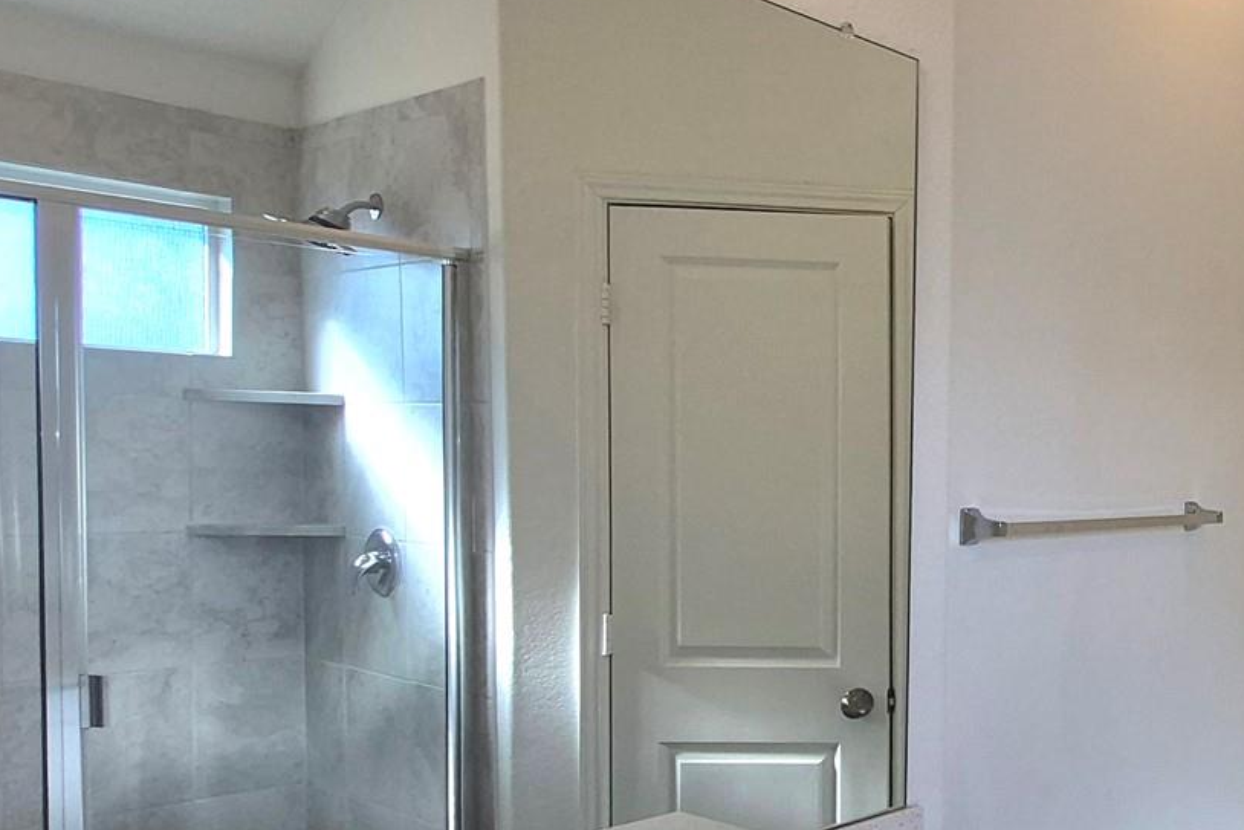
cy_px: 442
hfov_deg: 44.2
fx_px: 1175
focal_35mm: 34
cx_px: 1336
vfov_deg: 38.9
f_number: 2.2
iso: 40
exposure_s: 1/263
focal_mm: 1.74
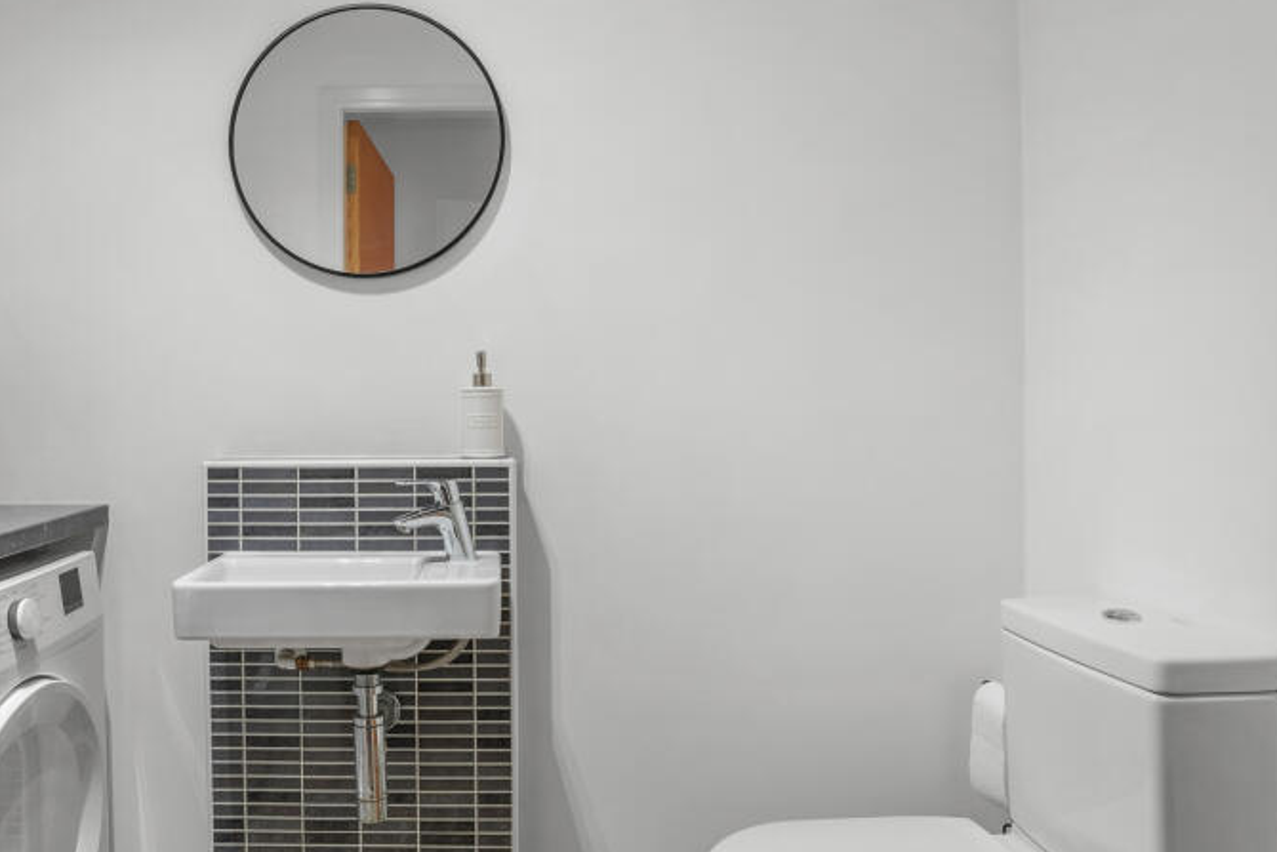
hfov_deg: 68.3
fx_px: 922
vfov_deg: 49.6
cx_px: 482
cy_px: 426
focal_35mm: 26
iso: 250
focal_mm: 17
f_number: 8
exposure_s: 1/1.25
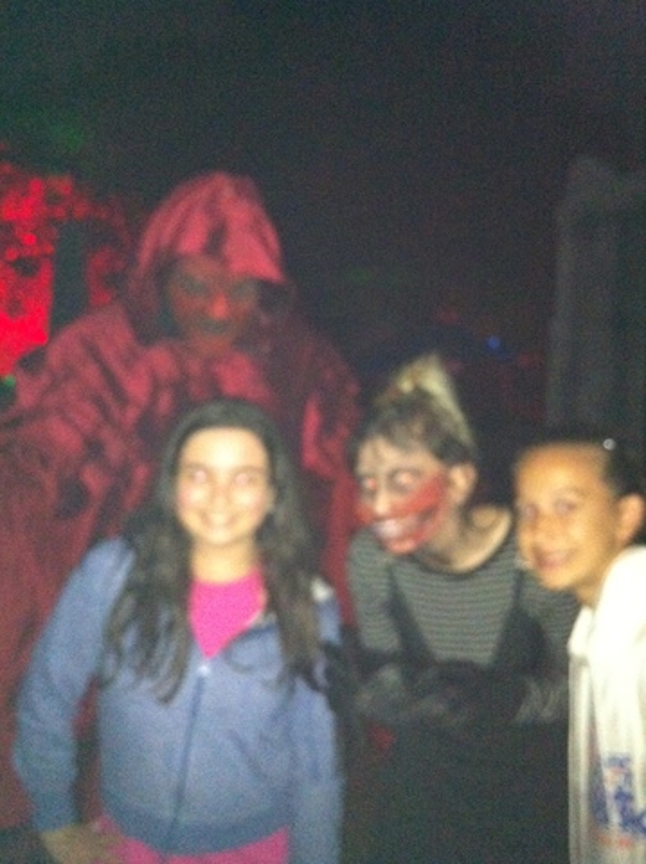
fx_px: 872
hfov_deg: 40.6
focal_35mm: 35
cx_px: 323
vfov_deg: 52.7
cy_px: 432
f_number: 2.8
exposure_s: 1/15
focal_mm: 3.85
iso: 1000
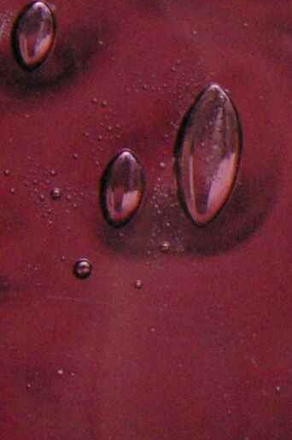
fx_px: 2781
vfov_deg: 8.9
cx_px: 840
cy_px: 591
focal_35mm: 228
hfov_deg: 5.7
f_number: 8
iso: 1600
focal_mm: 26
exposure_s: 1/500
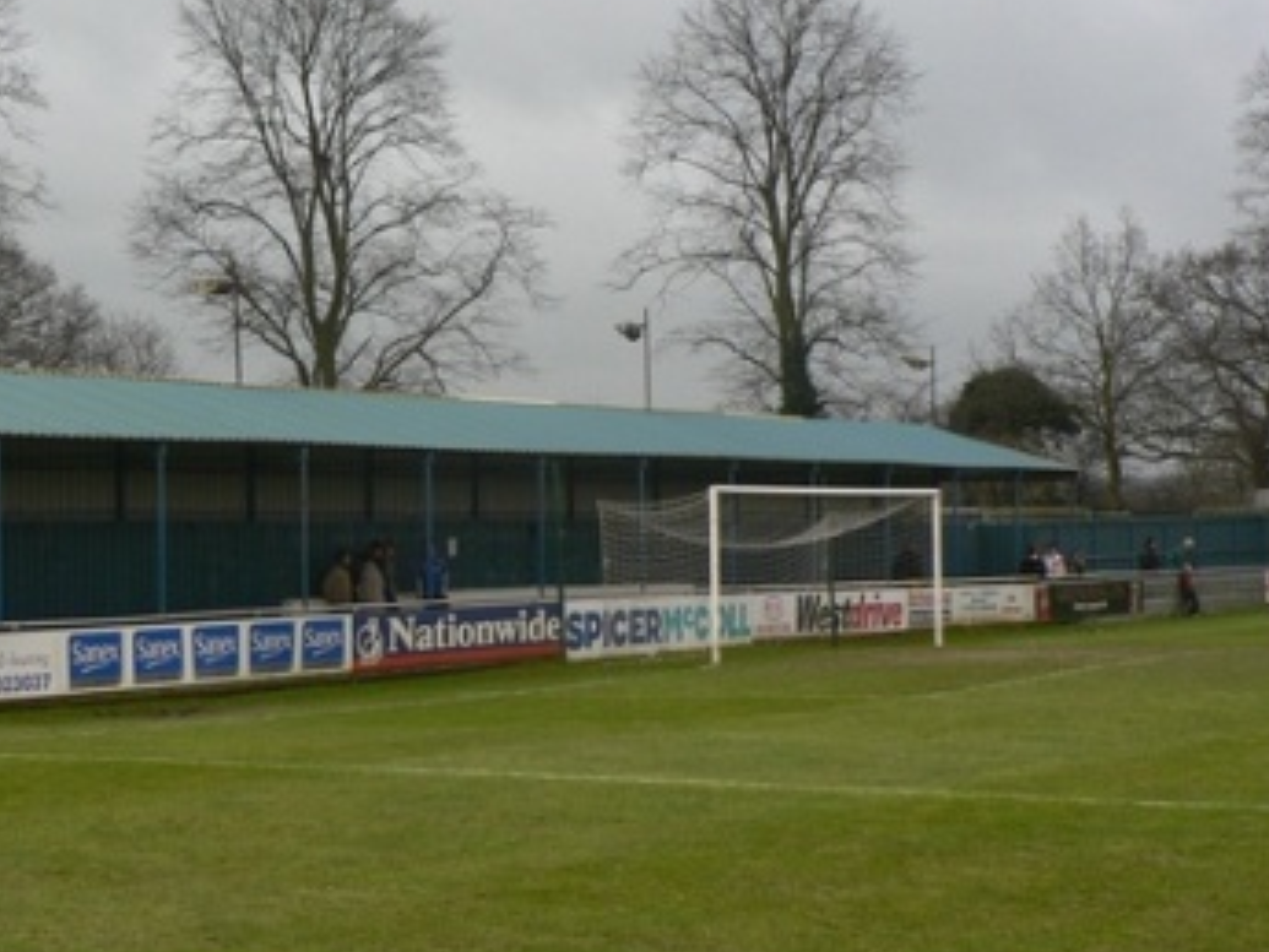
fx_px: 2934
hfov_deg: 24.2
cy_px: 415
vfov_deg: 18.4
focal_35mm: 80
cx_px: 353
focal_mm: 7.7
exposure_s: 1/30
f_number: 2.8
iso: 80
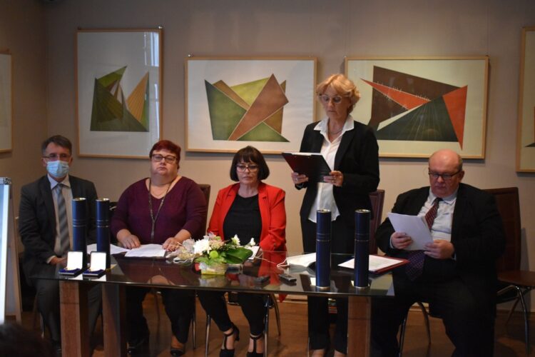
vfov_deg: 30.8
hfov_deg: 45.0
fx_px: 646
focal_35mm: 44
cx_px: 268
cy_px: 178
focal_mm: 29
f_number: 4.2
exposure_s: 1/125
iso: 4000
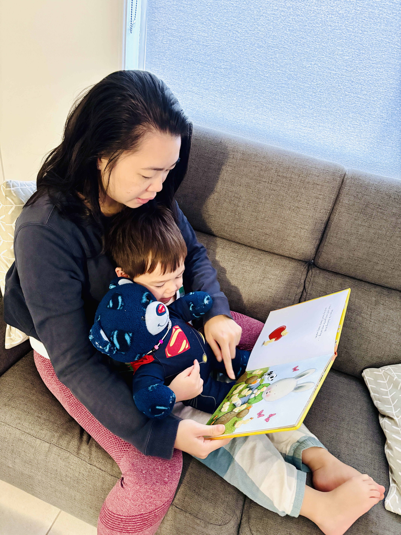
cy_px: 268
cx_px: 200
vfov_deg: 67.3
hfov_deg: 53.1
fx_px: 402
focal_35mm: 26
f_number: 1.6
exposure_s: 1/30
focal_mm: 5.96
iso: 800
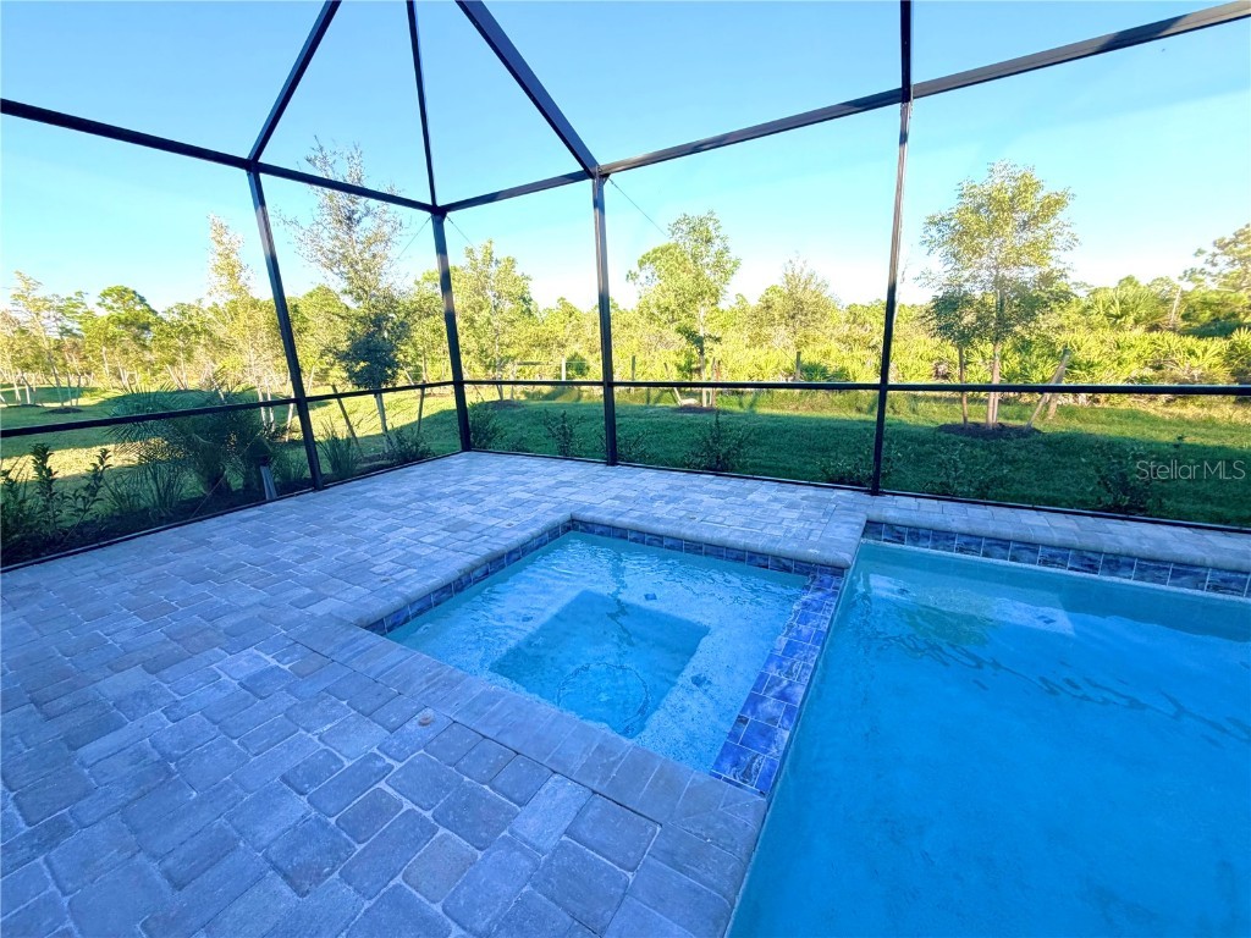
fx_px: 506
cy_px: 469
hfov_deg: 102.1
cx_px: 626
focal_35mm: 14
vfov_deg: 85.7
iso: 50
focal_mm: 2.22
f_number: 2.2
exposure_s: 1/502
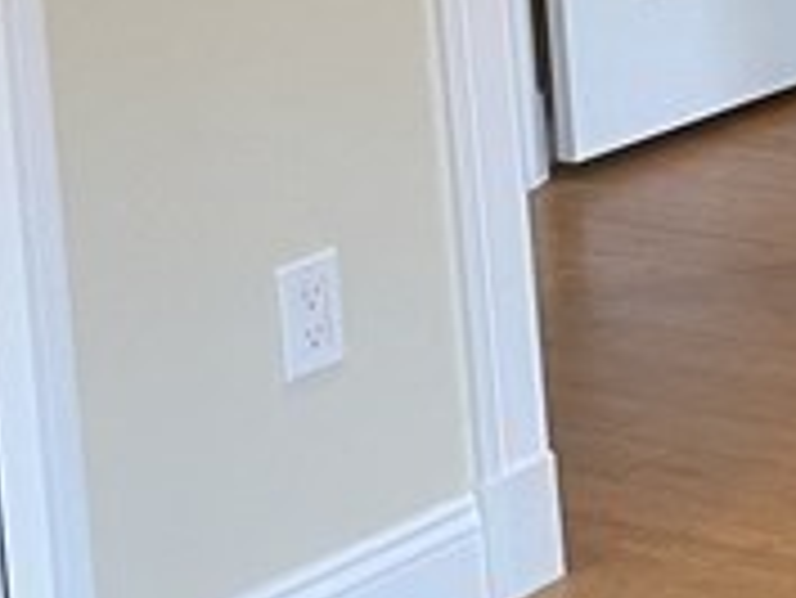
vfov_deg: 9.4
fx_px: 3452
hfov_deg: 11.8
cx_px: 1565
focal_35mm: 150
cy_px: -517
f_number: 1.6
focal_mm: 4.2
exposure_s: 1/60
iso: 250
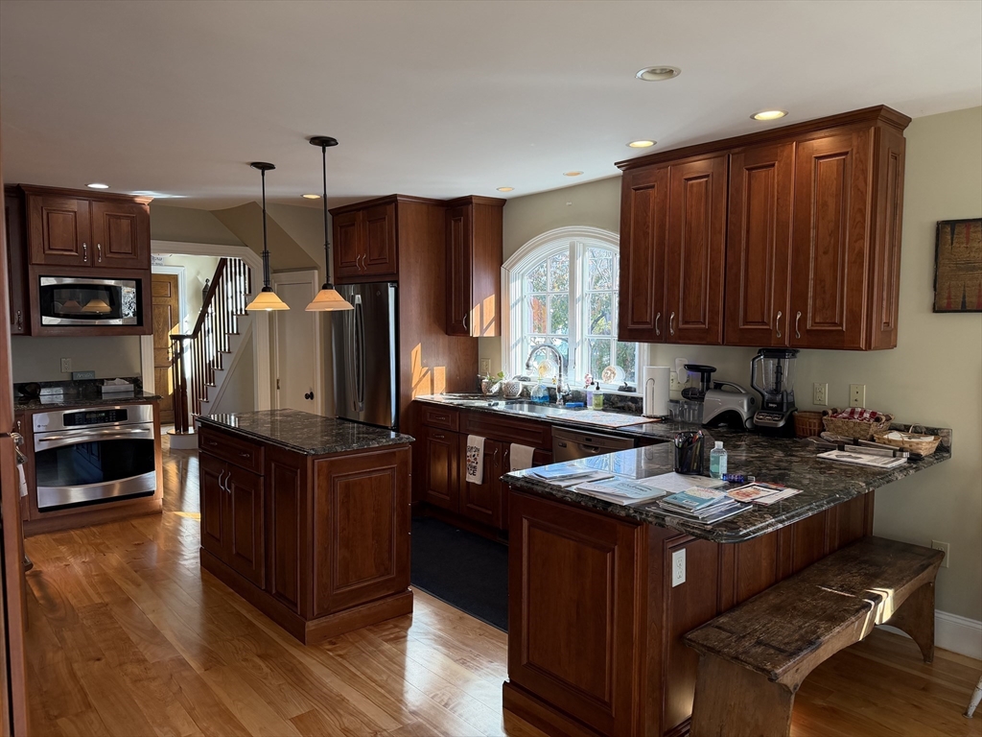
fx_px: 681
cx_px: 491
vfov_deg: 56.8
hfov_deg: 71.6
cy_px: 368
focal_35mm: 24
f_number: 1.78
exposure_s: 1/207
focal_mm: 6.76
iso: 200
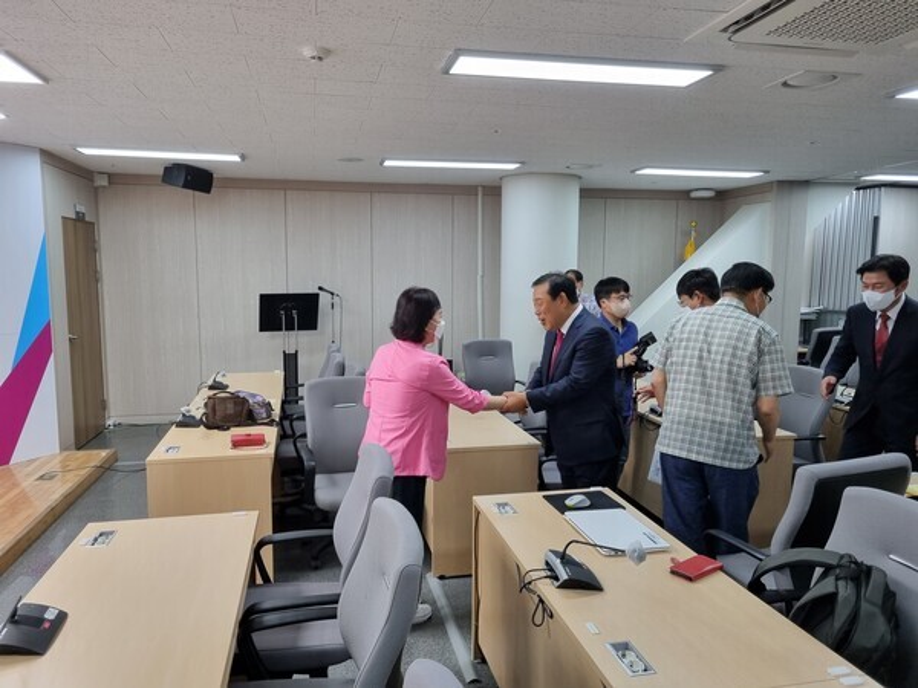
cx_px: 459
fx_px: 690
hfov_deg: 67.3
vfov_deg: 53.1
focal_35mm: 26
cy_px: 344
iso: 125
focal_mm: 5.4
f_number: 1.8
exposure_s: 1/120
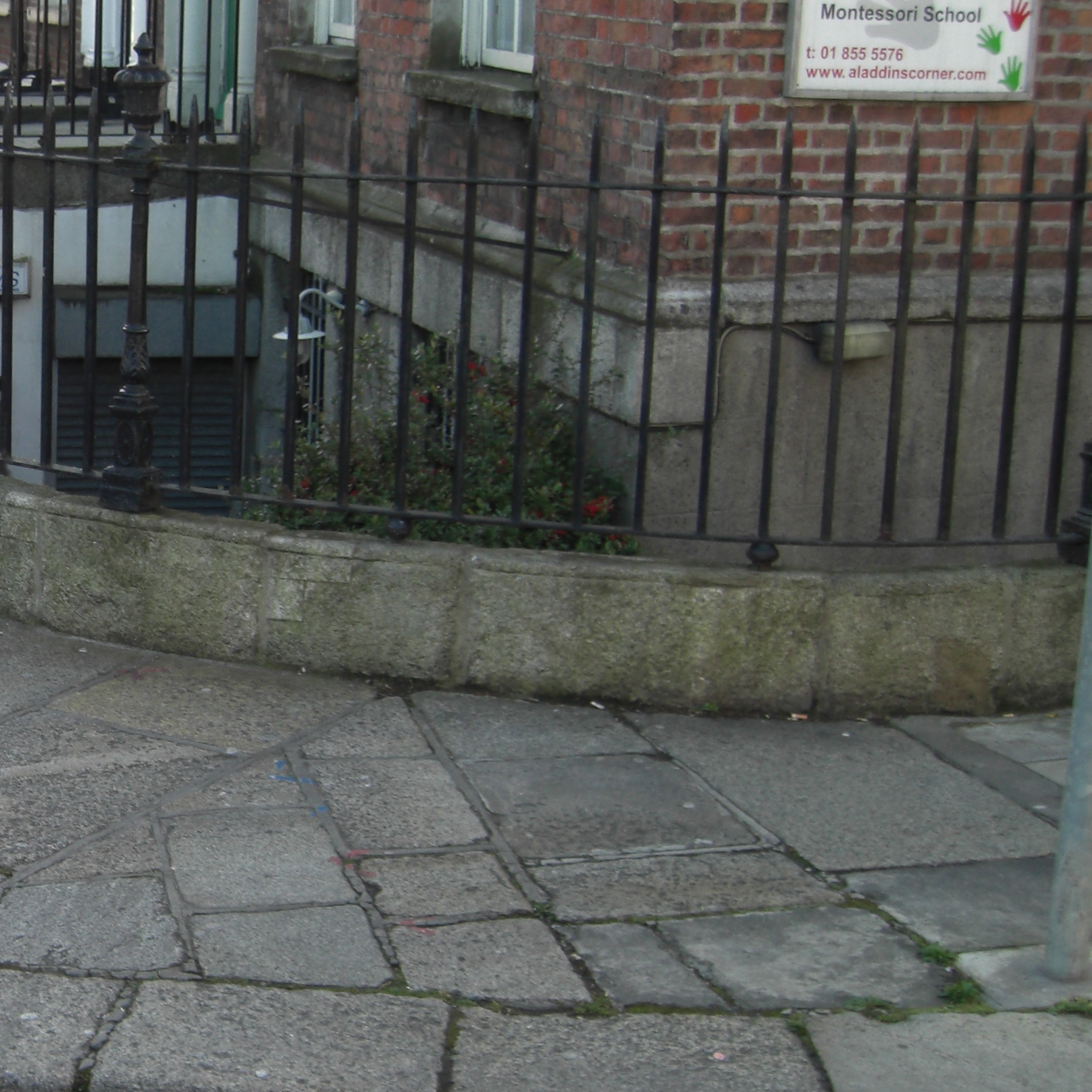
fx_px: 2712
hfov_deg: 21.5
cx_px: -135
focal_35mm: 76
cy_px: 578
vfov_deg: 22.8
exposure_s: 1/160
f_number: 2.8
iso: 80
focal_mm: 7.9
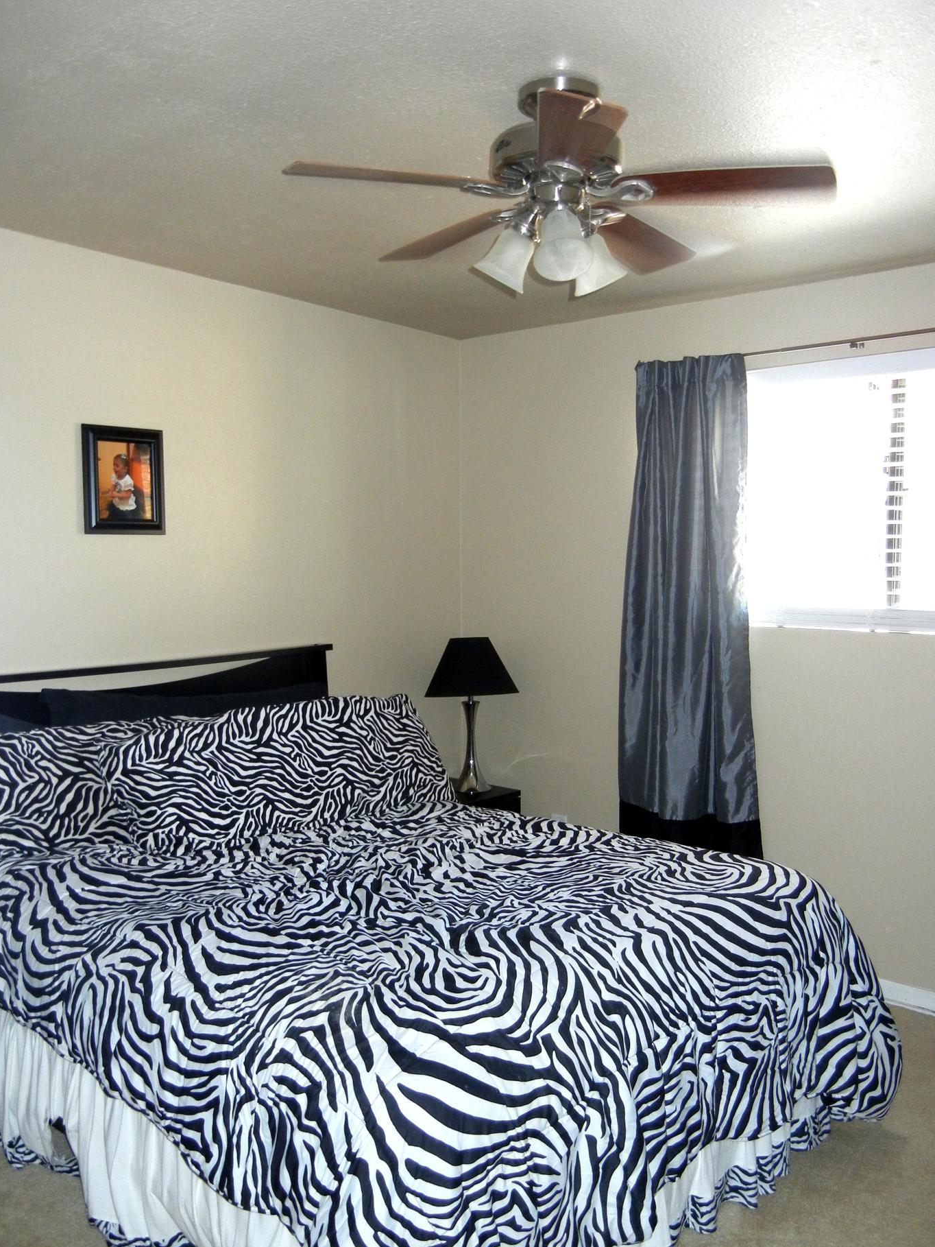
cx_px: 457
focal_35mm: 33
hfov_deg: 43.0
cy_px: 653
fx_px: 1188
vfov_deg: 55.3
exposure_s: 1/30
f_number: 3.5
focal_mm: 5.4
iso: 237
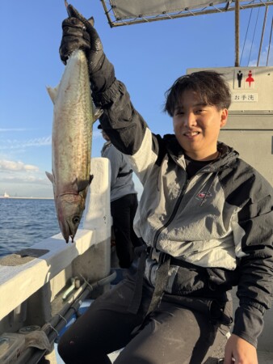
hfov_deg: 56.9
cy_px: 182
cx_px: 136
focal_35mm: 24
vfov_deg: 71.6
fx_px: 252
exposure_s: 1/1923
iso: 80
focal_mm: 6.76
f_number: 1.78
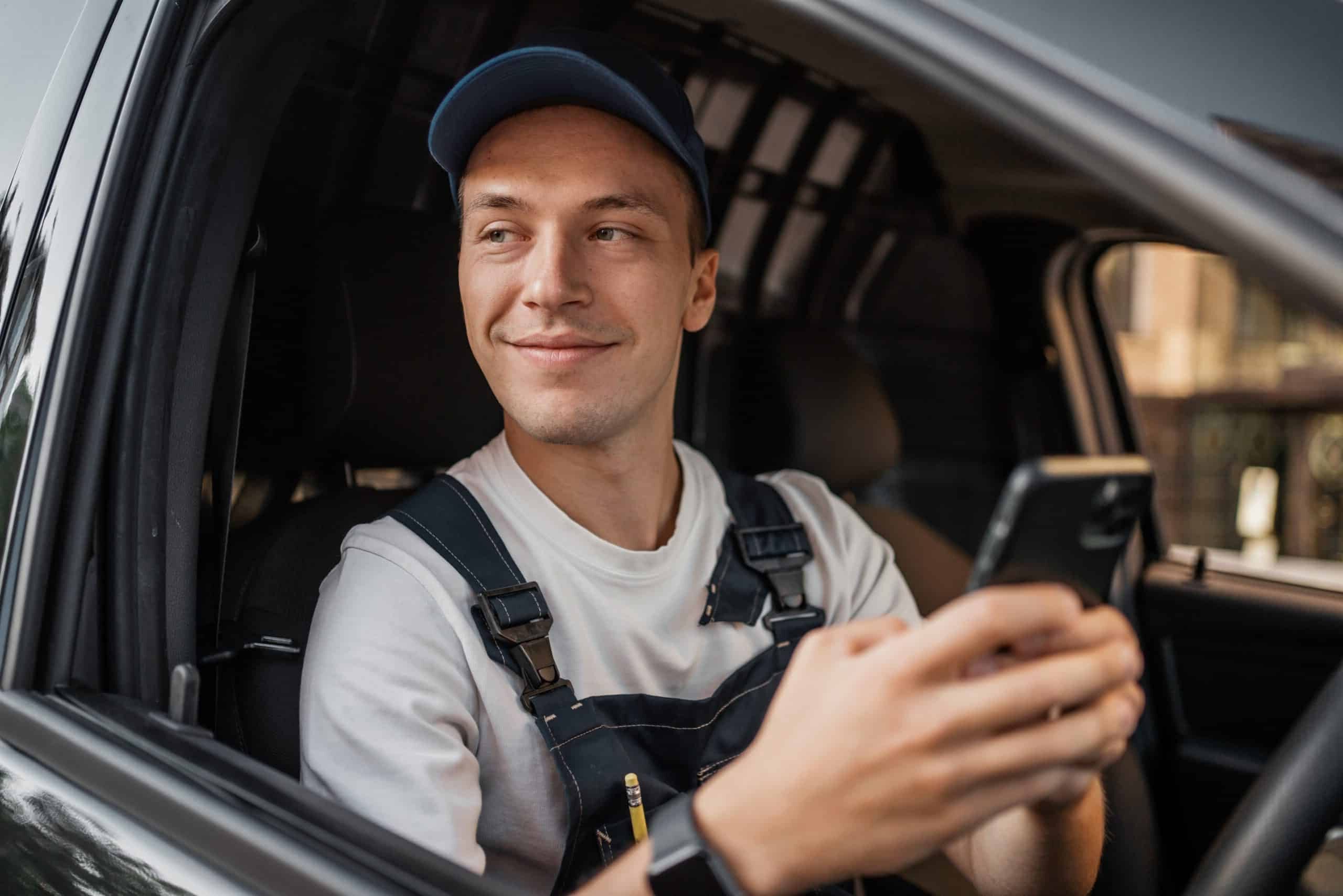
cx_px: 672
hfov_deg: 54.4
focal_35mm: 35
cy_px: 448
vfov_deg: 37.9
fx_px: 1306
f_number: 2
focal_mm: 35
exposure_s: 1/400
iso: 160
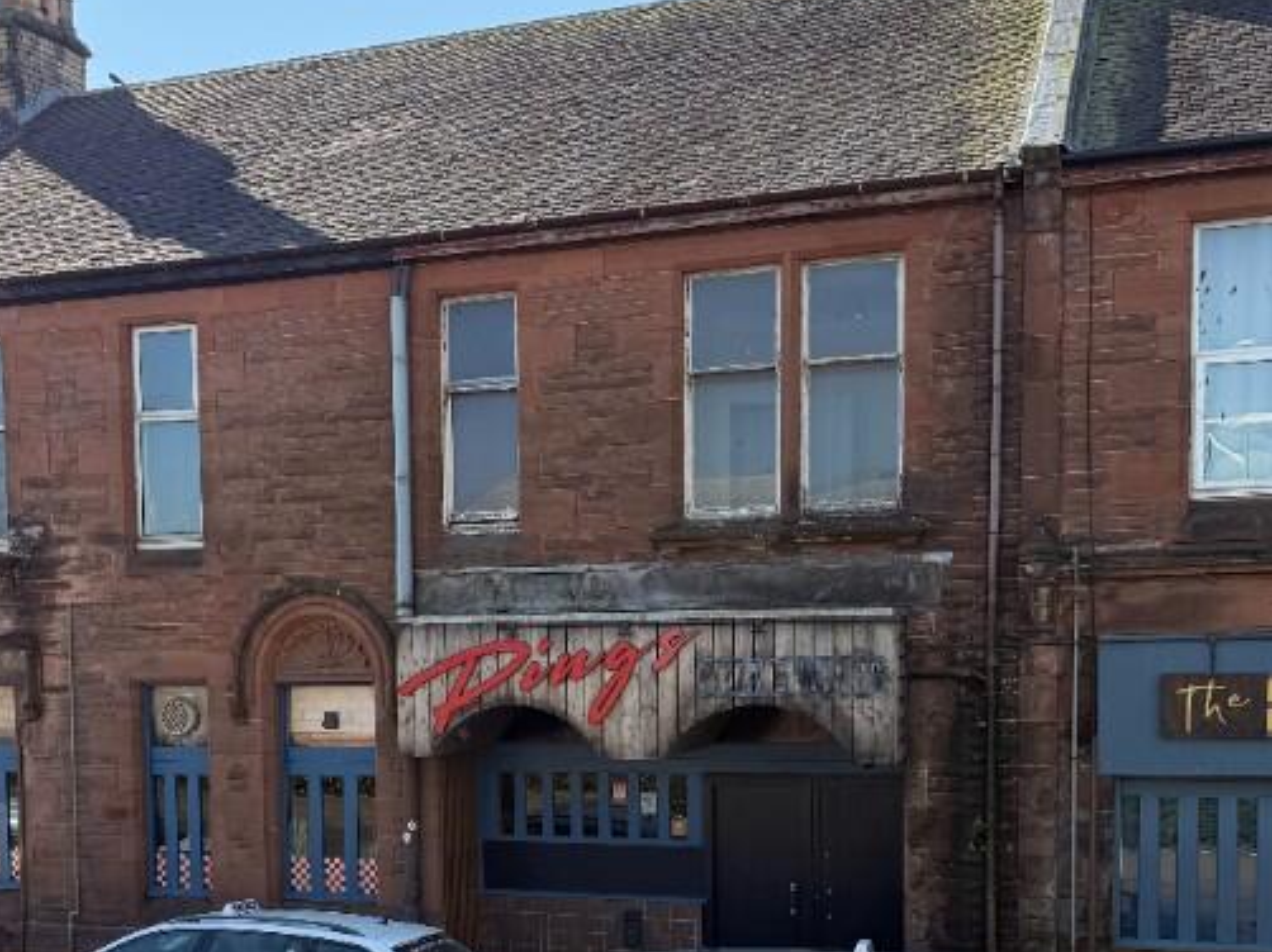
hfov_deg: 38.5
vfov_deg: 29.1
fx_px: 1800
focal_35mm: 49
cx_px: 426
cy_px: 737
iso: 80
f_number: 1.78
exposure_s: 1/2053
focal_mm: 6.76
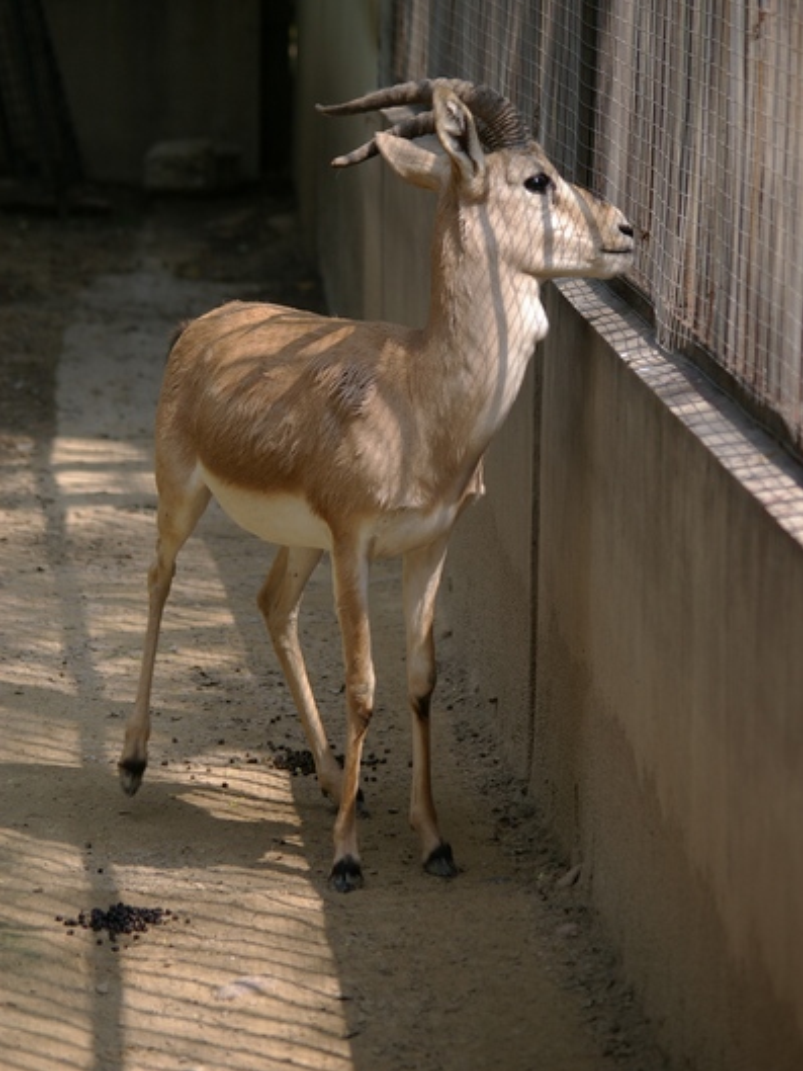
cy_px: 476
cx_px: 402
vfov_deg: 11.5
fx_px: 5304
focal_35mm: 172
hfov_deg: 8.7
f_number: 4.5
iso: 200
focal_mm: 105
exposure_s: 1/250
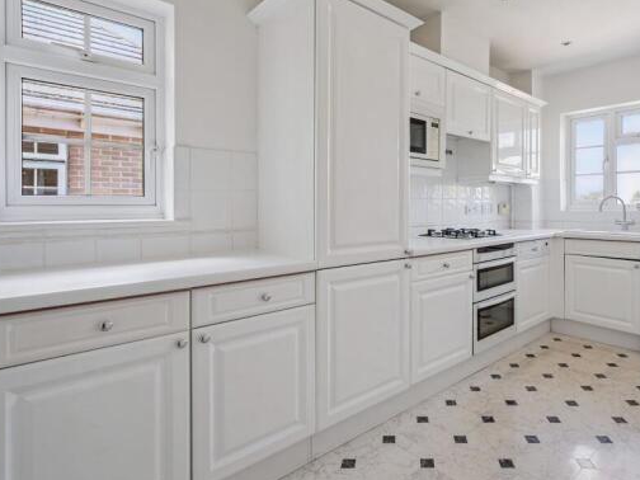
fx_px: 370
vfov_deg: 65.8
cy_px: 213
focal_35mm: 20
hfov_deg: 80.4
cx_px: 397
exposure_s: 1/20
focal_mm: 16
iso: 640
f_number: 5.6
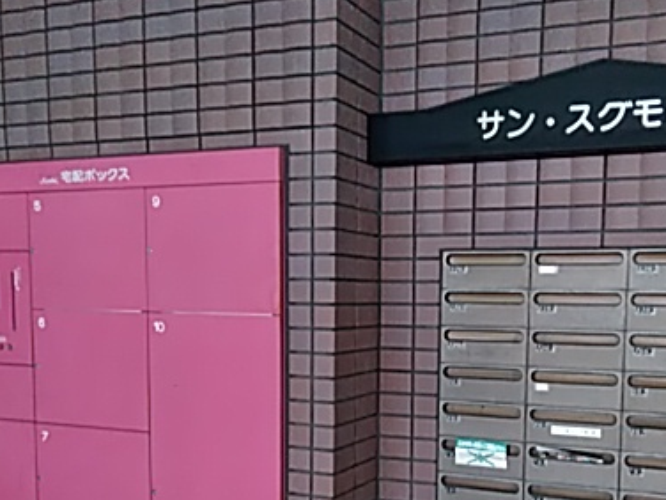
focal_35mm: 46
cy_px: 388
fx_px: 885
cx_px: 391
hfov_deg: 41.1
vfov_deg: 30.9
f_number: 2.2
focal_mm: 3.46
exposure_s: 1/30
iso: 729
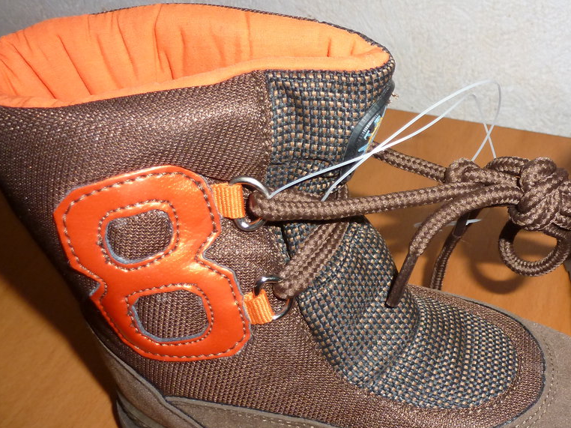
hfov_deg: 44.1
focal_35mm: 42
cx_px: 387
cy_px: 248
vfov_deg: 34.3
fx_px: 693
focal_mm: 4.3
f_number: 3.3
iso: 160
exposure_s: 1/13
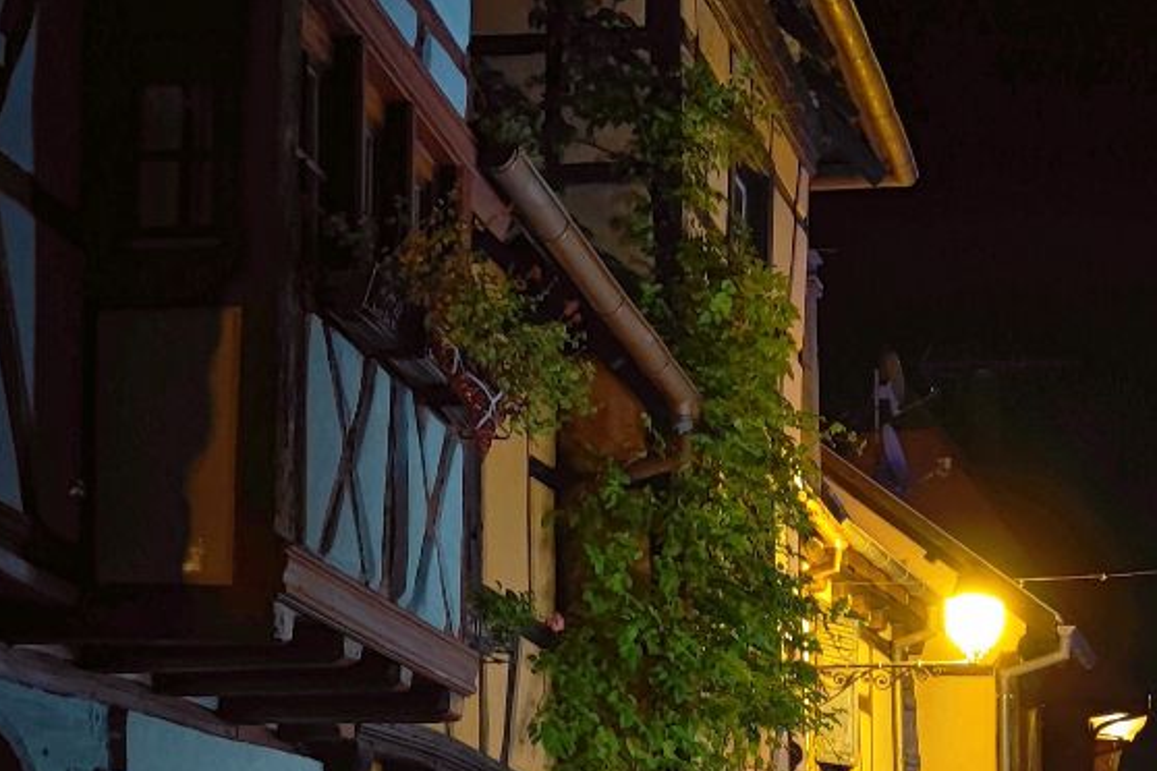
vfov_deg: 9.4
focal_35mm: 145
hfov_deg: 14.2
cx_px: 630
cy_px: 759
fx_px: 4660
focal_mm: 7.59
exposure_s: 1/5
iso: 316
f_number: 1.95
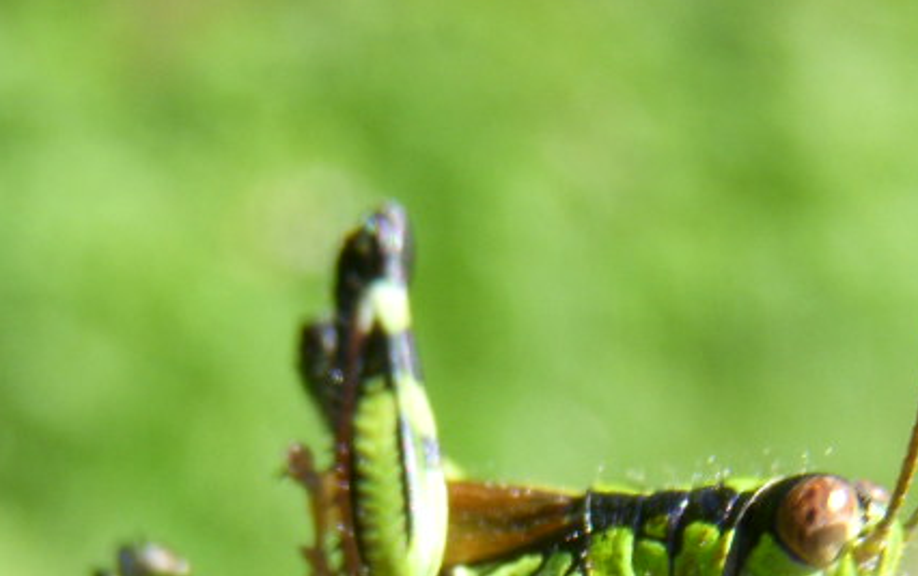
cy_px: 818
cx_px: 530
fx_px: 4206
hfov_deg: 12.5
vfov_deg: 7.7
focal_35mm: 168
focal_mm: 11
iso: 100
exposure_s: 1/320
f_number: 3.7
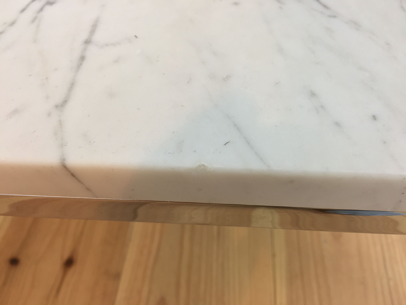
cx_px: 203
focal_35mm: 29
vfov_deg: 48.2
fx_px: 340
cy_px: 152
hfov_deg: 61.7
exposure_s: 1/33
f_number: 2.2
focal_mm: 4.15
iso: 50
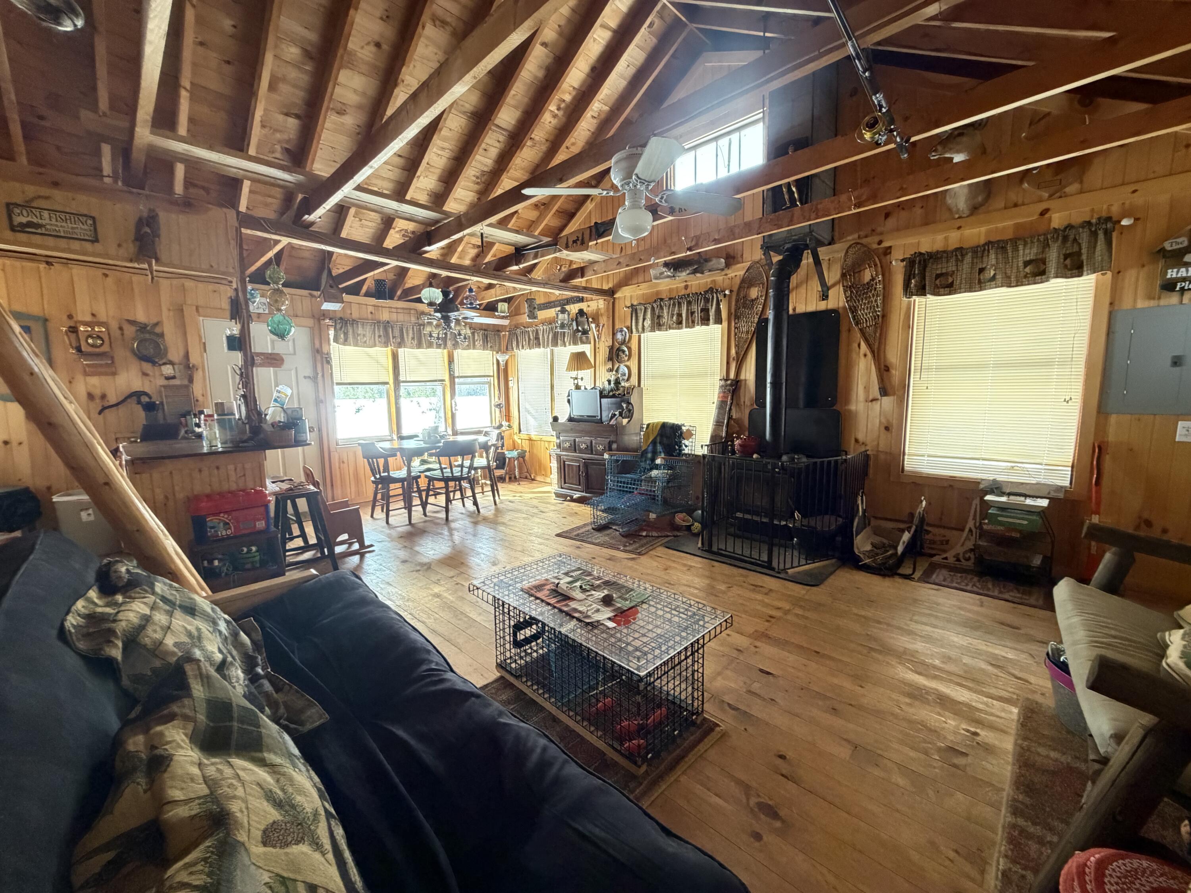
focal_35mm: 14
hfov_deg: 102.1
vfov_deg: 85.7
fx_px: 482
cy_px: 446
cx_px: 596
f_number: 2.2
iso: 500
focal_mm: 2.22
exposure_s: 1/60
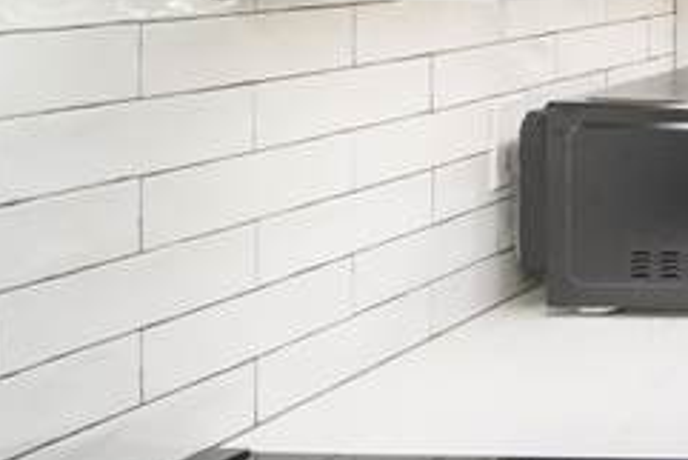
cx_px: 1293
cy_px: -76
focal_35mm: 68
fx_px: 1300
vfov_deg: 19.0
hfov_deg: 19.9
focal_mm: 16
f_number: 10
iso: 1250
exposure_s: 1/125
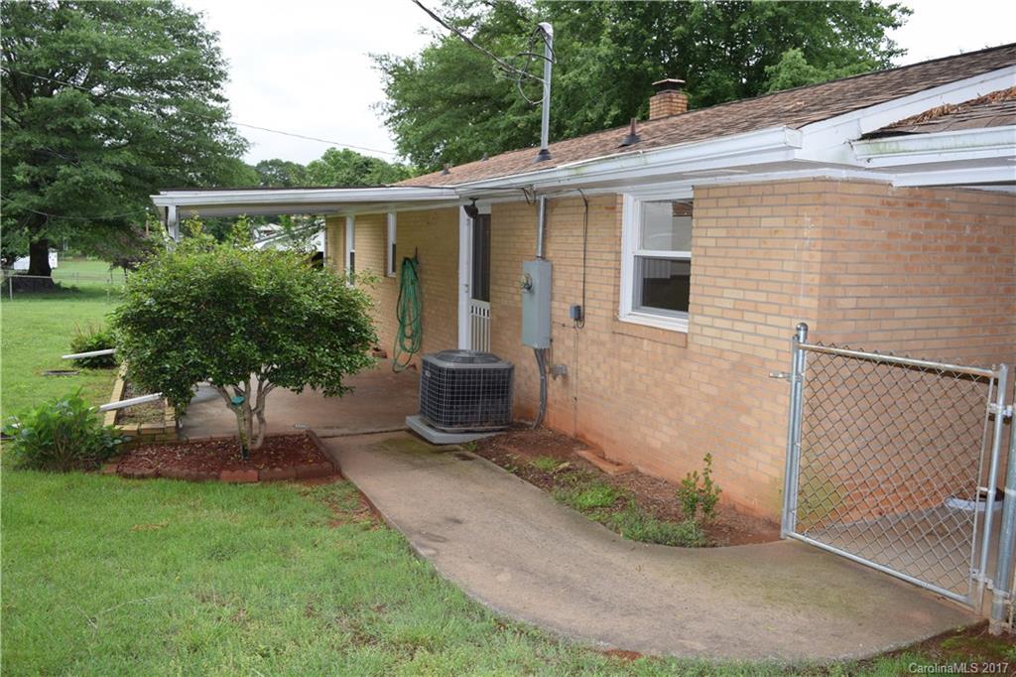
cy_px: 338
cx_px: 508
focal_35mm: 27
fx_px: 762
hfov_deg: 67.4
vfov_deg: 47.9
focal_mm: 18
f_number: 5.6
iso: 220
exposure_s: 1/125
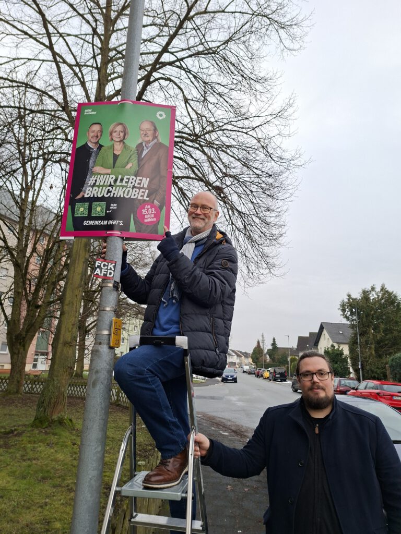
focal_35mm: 23
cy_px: 267
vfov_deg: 73.9
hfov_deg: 58.9
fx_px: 355
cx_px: 200
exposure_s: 1/309
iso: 50
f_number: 1.8
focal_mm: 5.54
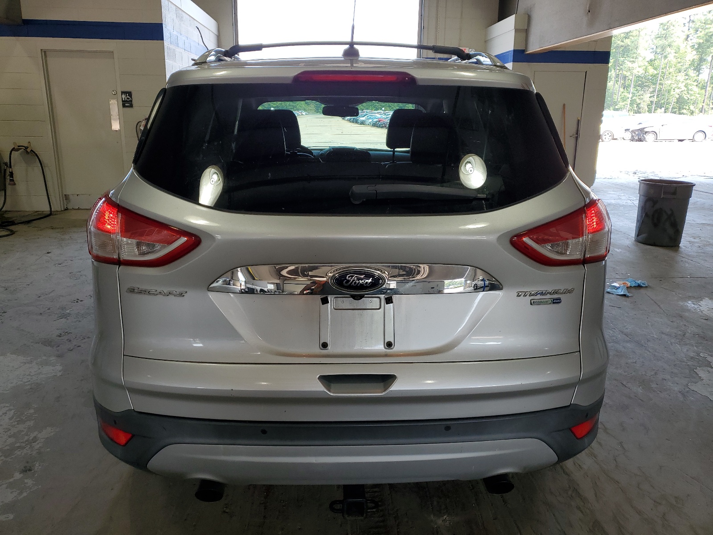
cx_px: 356
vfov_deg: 53.1
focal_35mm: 26
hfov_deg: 67.3
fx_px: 536
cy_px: 268
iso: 50
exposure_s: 1/192
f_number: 1.5
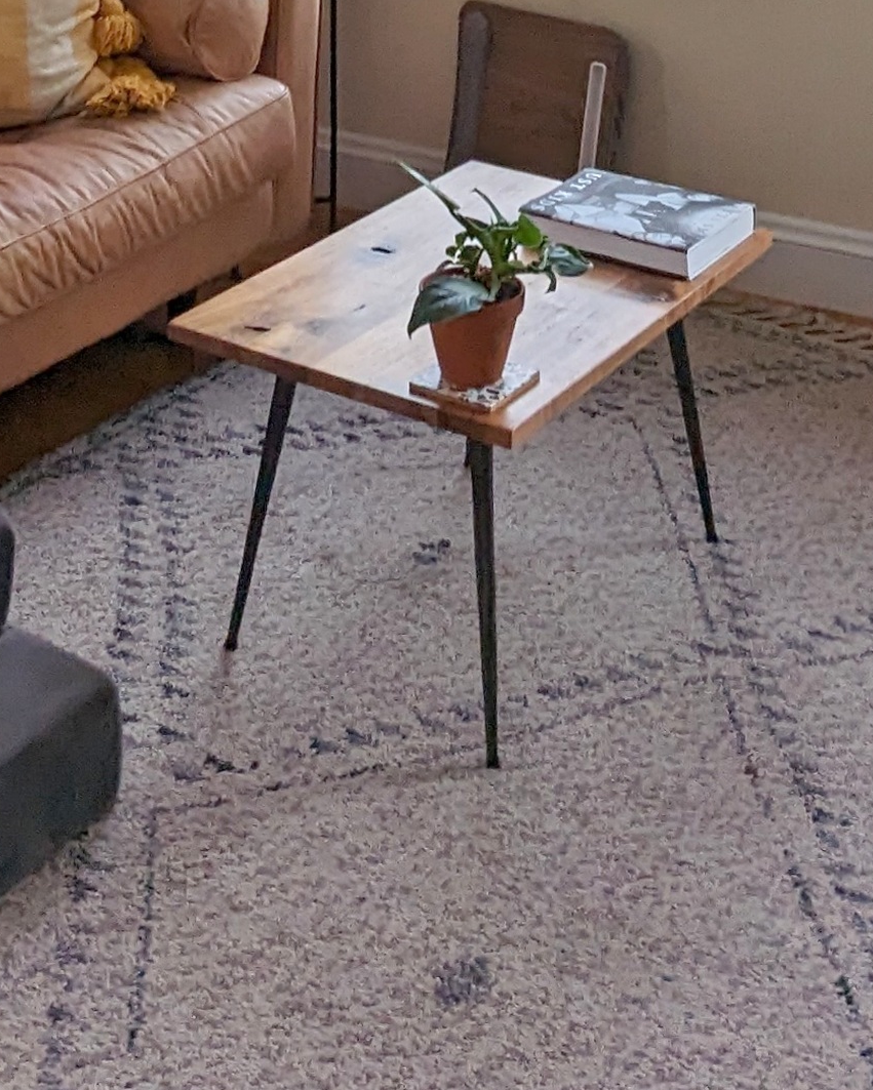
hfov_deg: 25.4
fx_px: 1937
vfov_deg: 26.4
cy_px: -347
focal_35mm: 60
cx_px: 388
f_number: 2.2
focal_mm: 2.35
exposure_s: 1/100
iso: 64
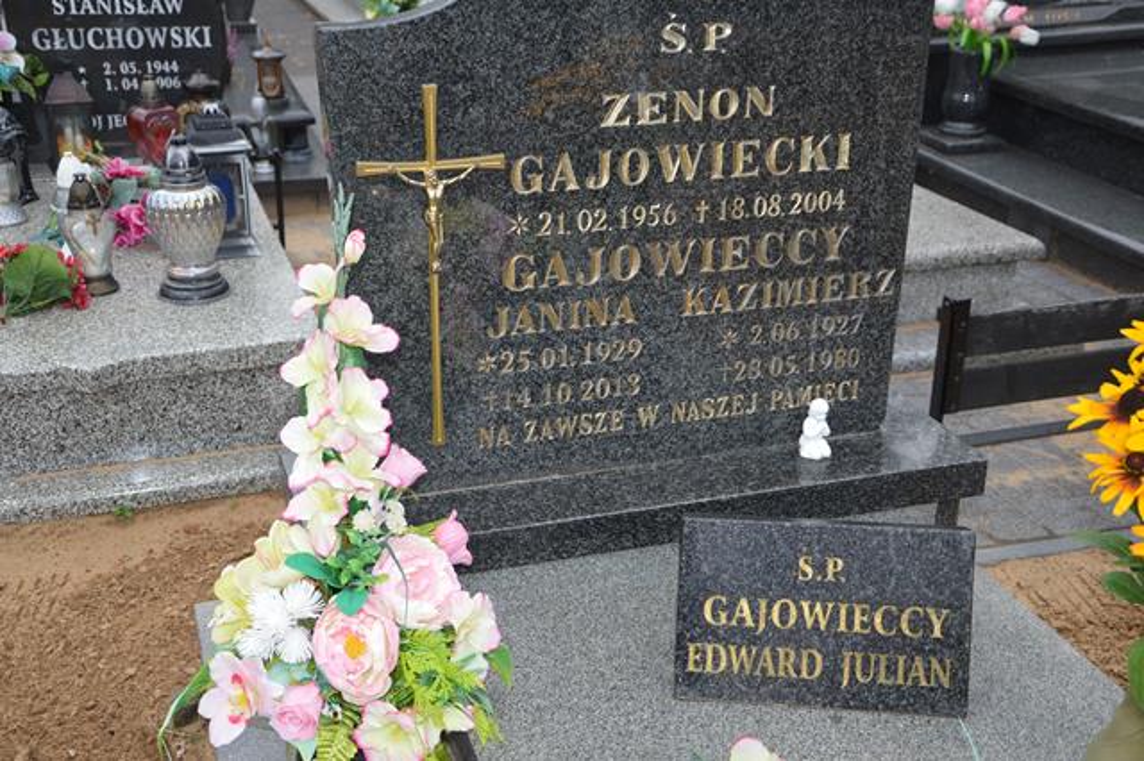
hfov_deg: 46.4
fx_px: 1334
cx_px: 572
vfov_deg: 31.9
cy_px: 380
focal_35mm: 42
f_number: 4
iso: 140
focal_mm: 28
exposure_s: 1/125
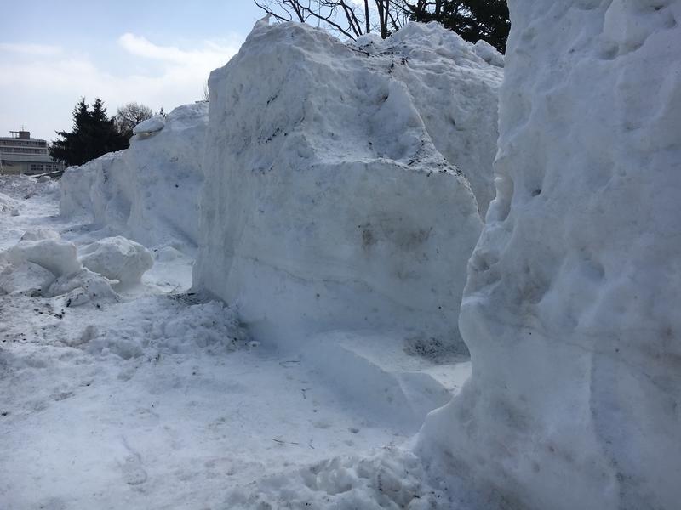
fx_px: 571
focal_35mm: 29
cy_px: 255
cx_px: 340
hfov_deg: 61.7
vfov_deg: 48.2
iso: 25
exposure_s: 1/3205
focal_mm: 4.15
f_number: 2.2
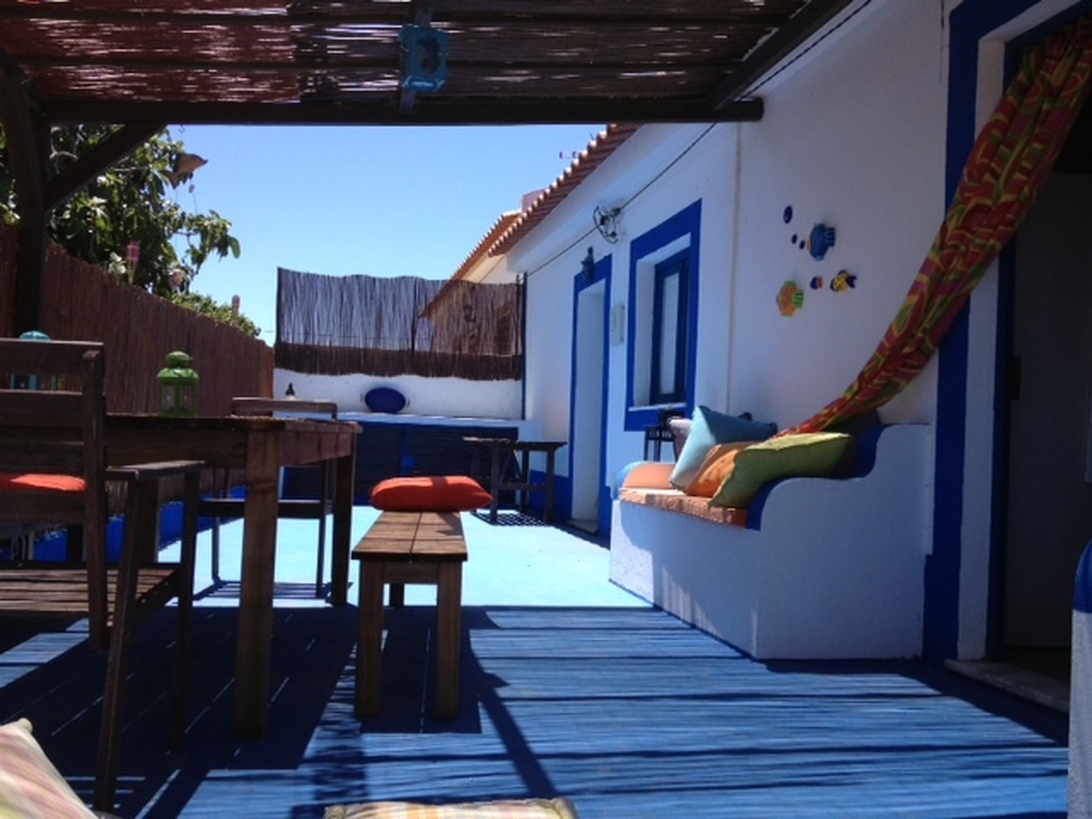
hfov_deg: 52.6
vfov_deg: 40.7
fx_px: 1104
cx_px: 546
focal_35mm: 35
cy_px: 410
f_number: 2.4
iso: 50
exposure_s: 1/920
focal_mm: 4.28
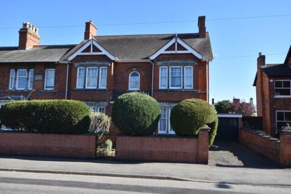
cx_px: 146
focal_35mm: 30
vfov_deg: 43.6
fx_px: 242
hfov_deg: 61.9
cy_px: 97
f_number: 6.3
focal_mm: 20
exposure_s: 1/160
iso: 100
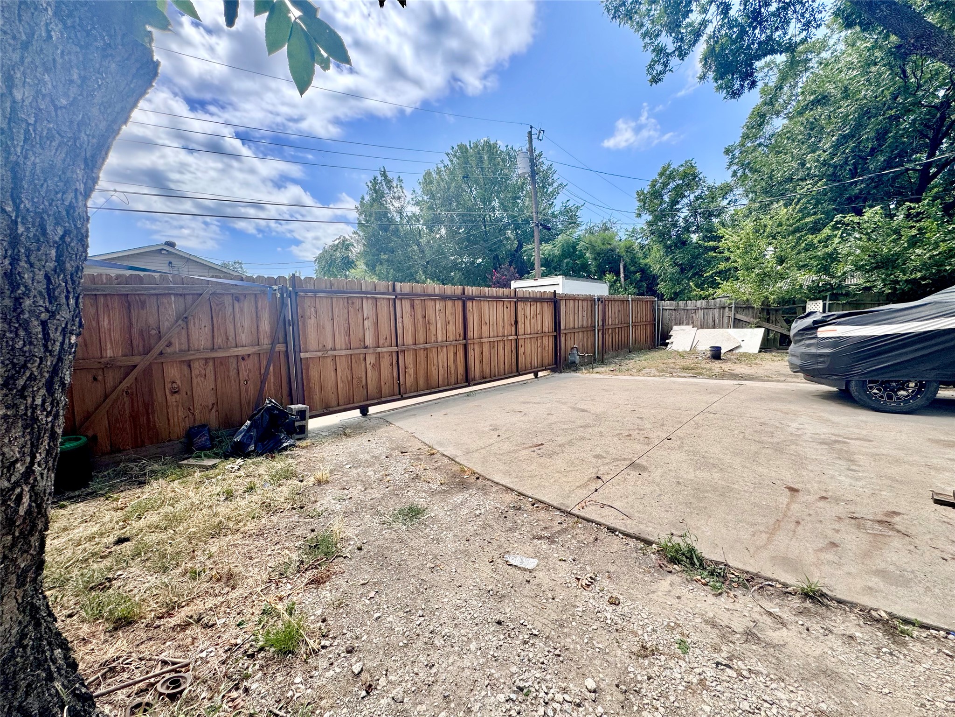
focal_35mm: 14
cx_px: 478
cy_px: 358
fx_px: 386
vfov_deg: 85.7
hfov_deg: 102.1
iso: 50
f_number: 2.2
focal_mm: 2.22
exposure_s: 1/700
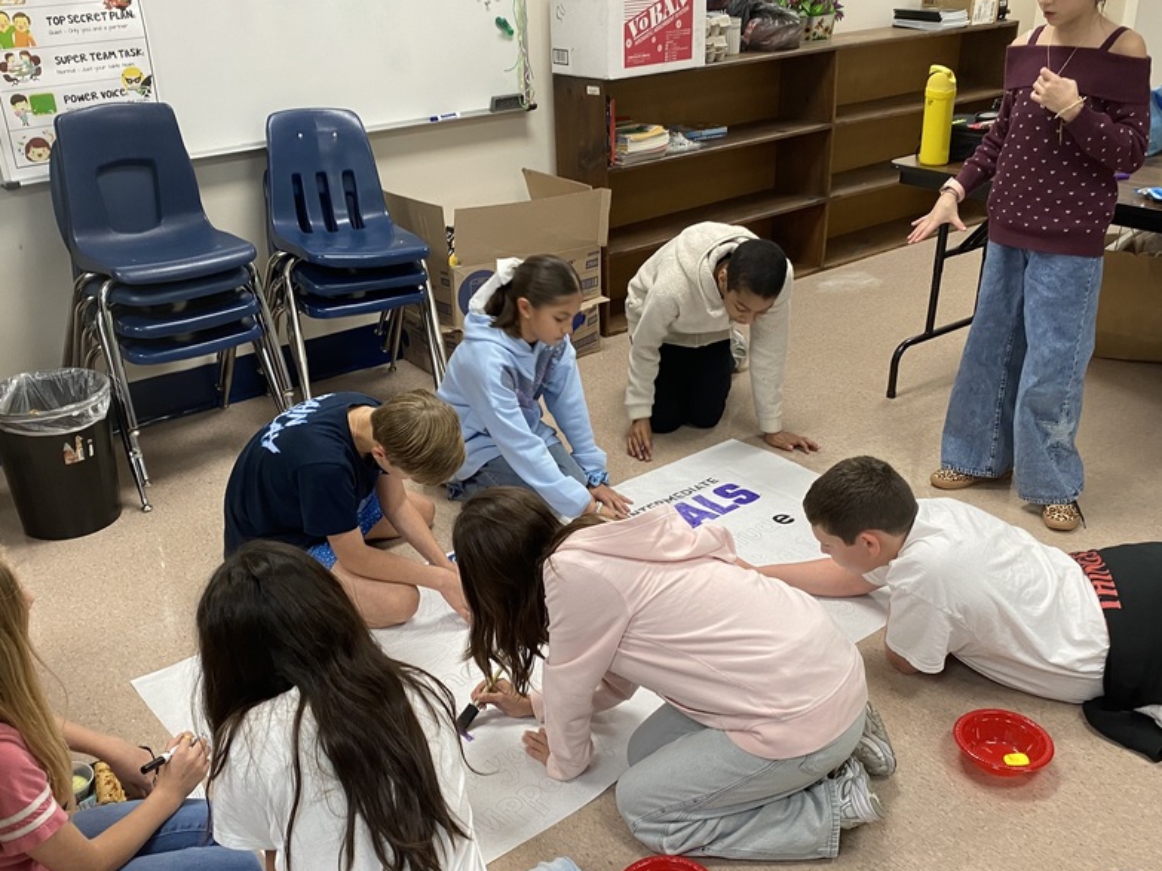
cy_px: 457
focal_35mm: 34
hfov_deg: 54.0
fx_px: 1141
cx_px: 564
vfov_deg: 41.8
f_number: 1.8
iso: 100
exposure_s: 1/60
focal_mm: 4.25
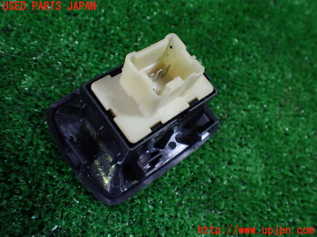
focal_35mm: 30
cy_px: 118
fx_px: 275
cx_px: 158
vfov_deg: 46.8
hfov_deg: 60.0
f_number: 2.3
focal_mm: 5.4
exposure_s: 1/125
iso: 500
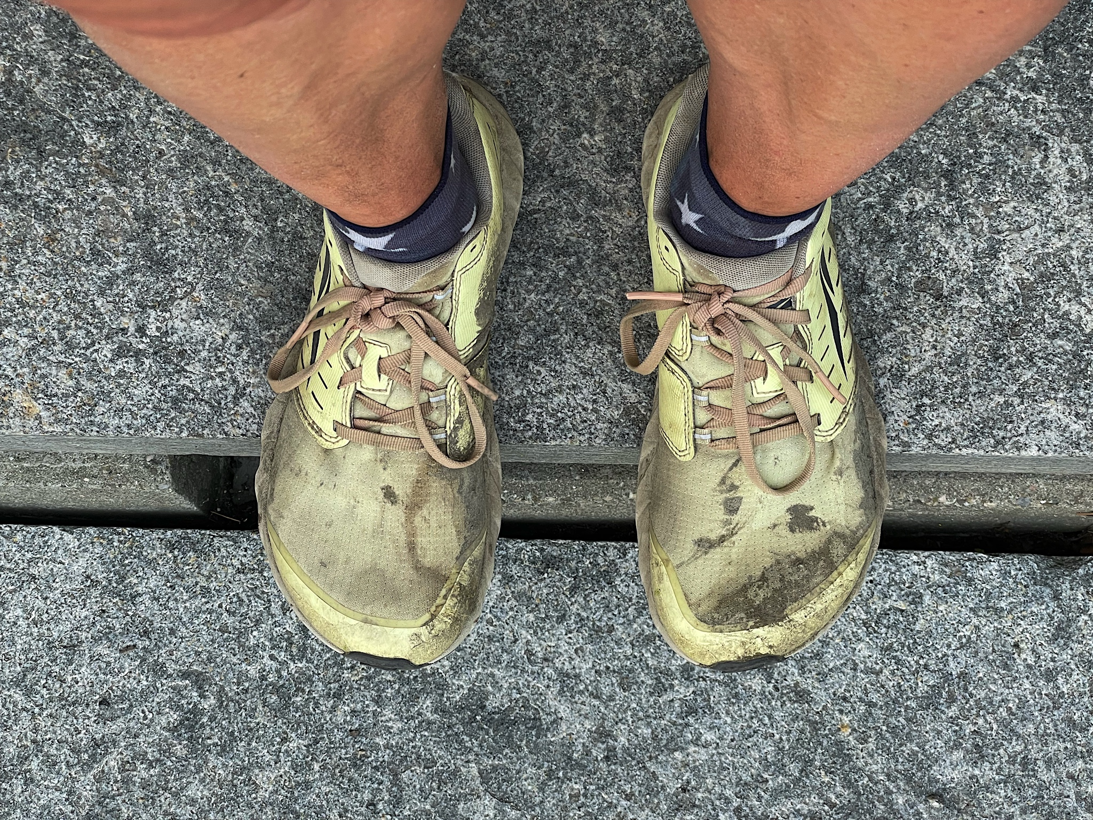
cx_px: 546
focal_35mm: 52
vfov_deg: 28.0
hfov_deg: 36.8
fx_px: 1642
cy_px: 410
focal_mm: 6
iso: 25
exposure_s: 1/378
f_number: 2
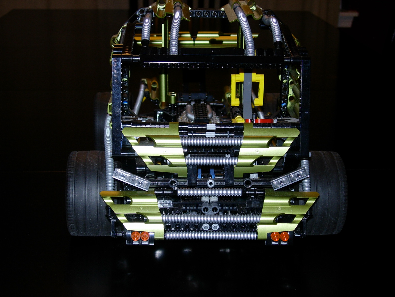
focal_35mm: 62
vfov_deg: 23.7
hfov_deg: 31.2
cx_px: 199
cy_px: 150
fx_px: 708
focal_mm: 12.7
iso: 79
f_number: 3.5
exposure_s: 1/64
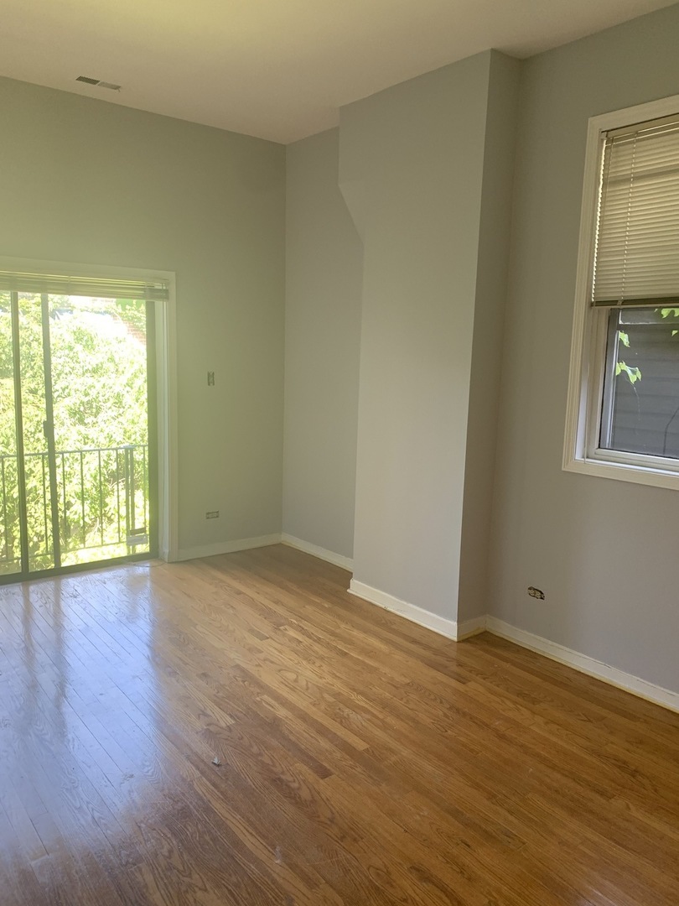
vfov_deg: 67.3
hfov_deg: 53.1
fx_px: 680
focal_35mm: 26
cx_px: 340
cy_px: 453
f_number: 1.8
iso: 100
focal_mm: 4.25
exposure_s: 1/85
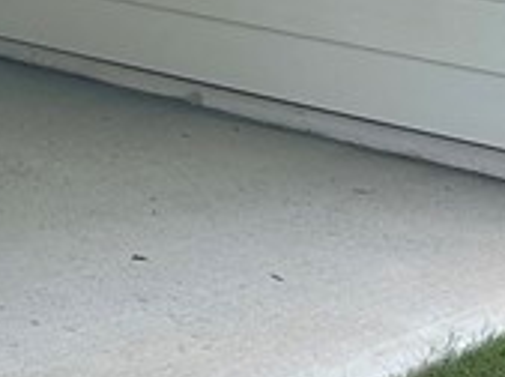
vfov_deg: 8.9
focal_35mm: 158
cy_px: -317
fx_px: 2300
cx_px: -478
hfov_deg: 11.4
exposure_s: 1/617
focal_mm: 5.7
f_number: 1.5
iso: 50
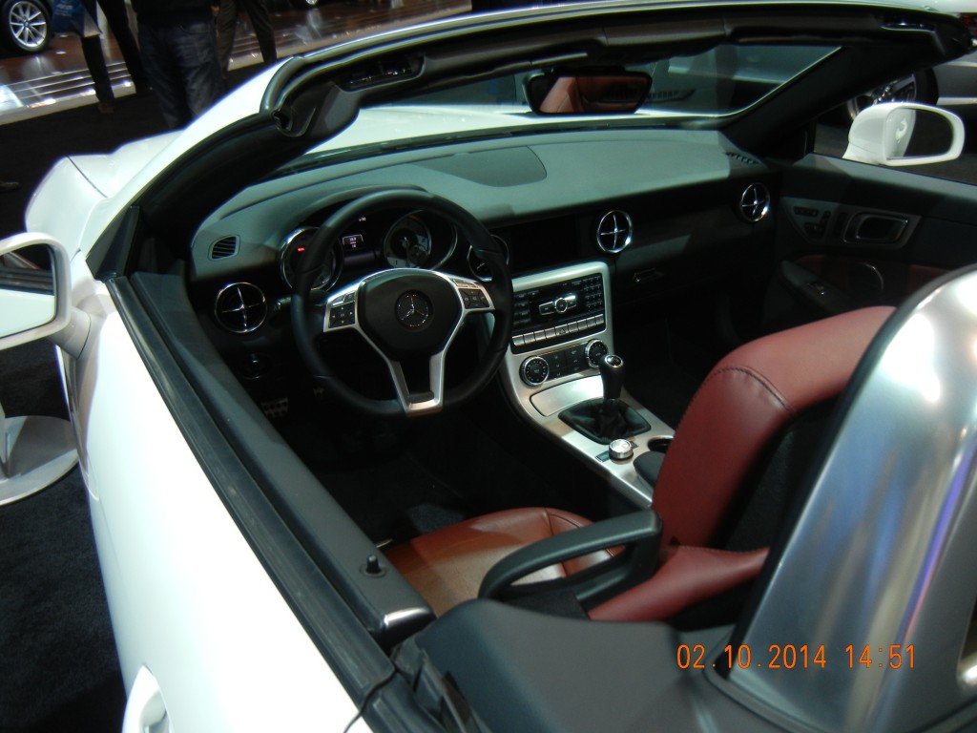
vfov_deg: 46.8
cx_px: 488
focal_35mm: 30
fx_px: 847
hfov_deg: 60.0
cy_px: 366
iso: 210
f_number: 3.5
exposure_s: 1/57
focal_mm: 5.4
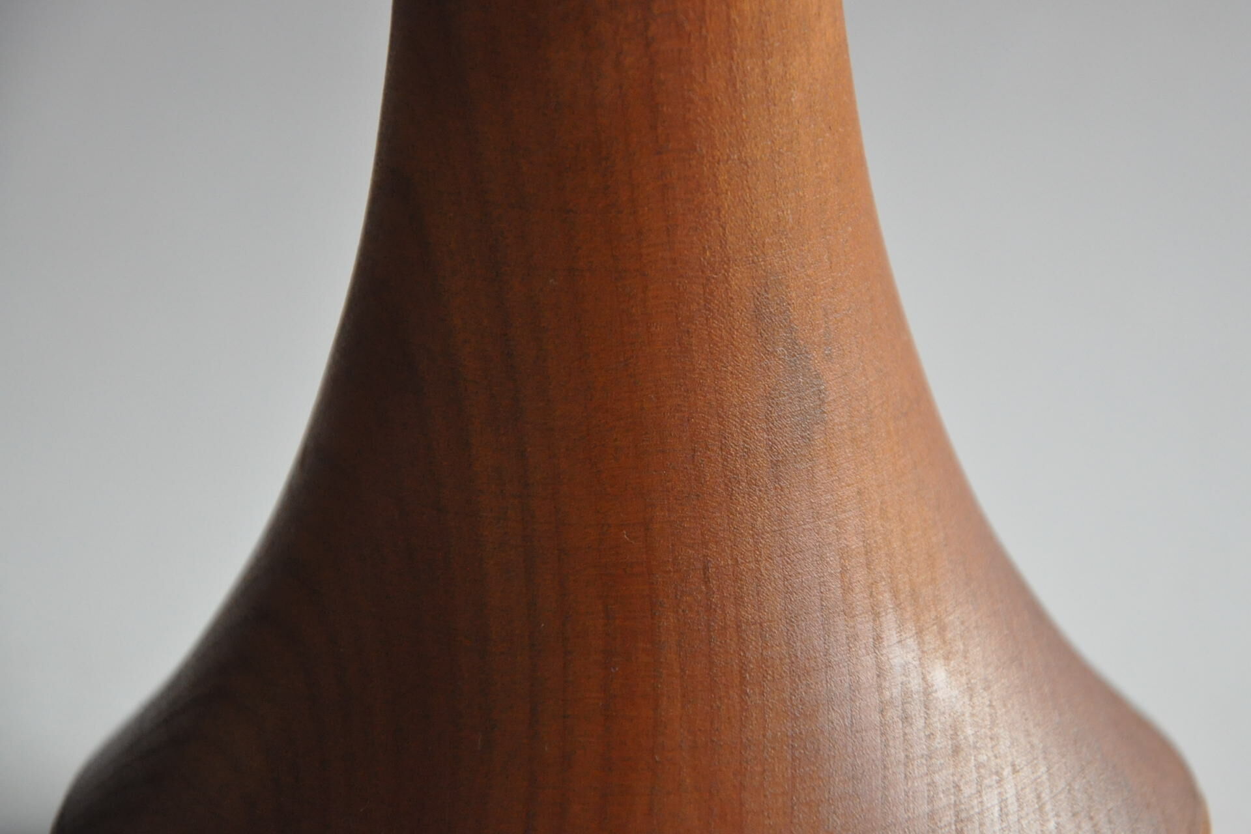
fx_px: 5473
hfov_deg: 13.0
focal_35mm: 158
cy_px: 417
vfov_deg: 8.7
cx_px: 626
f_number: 5.6
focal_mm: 105
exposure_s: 1/40
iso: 1600
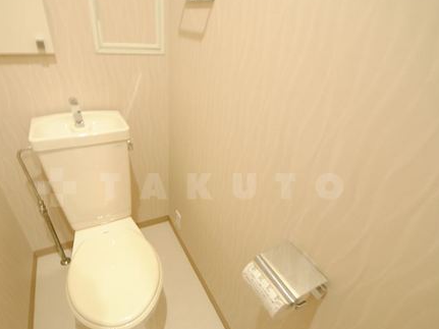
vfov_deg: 64.7
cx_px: 190
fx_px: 258
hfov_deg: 80.3
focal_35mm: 20
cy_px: 187
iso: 100
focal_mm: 9.5
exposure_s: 1/1.6
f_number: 4.8
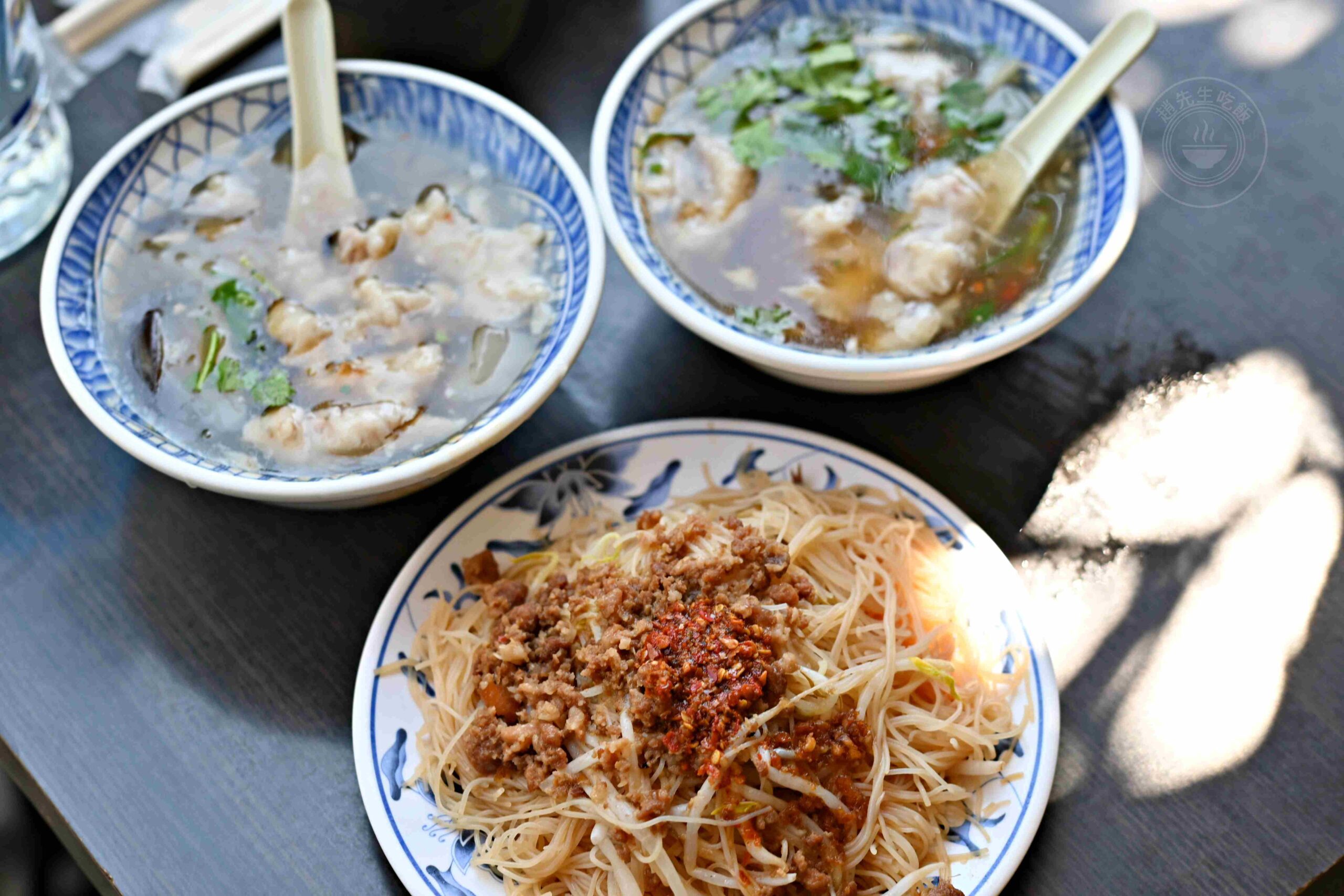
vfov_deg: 18.2
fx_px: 2800
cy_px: 448
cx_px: 672
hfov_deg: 27.0
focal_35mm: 75
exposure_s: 1/200
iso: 100
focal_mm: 50
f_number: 3.2
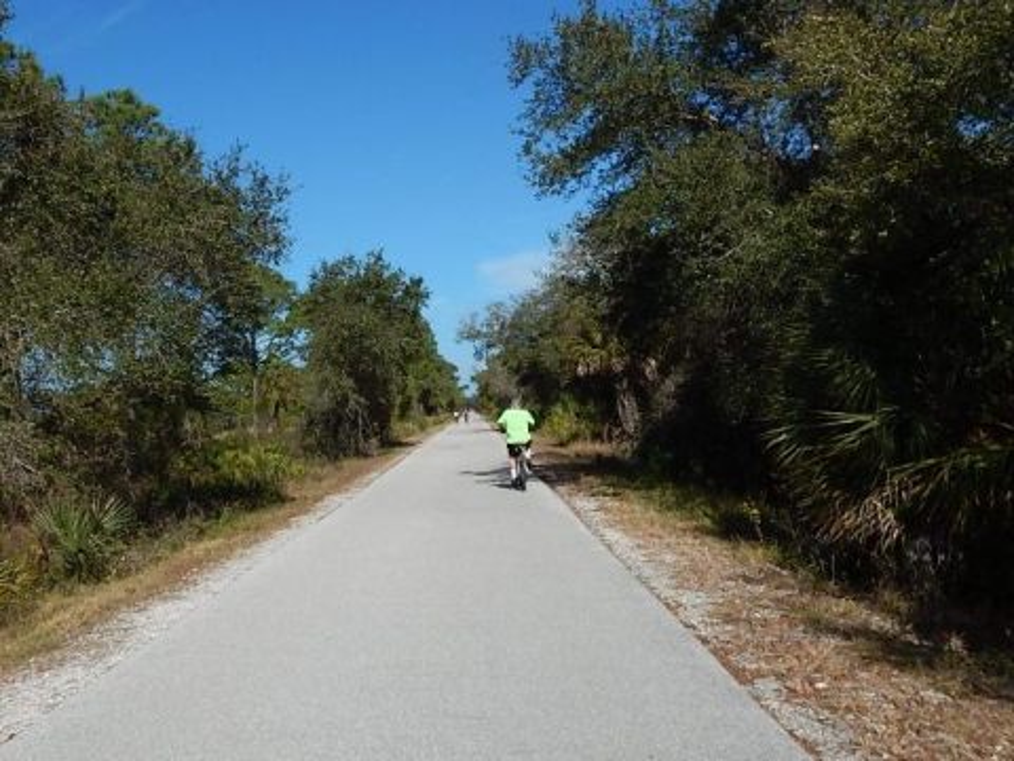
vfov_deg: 56.8
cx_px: 507
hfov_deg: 71.6
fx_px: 703
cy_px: 380
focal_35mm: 24
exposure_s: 1/400
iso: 125
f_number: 8.2
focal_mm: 4.3
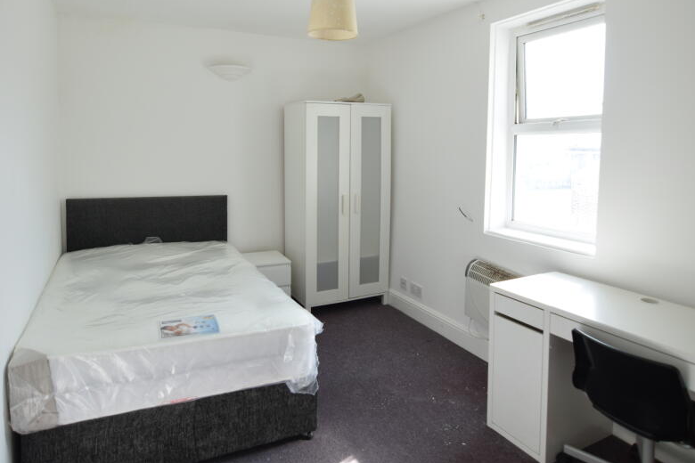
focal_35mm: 22
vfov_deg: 57.2
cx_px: 328
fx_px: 418
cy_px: 172
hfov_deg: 79.4
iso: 400
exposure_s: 1/640
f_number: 2.8
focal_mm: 11
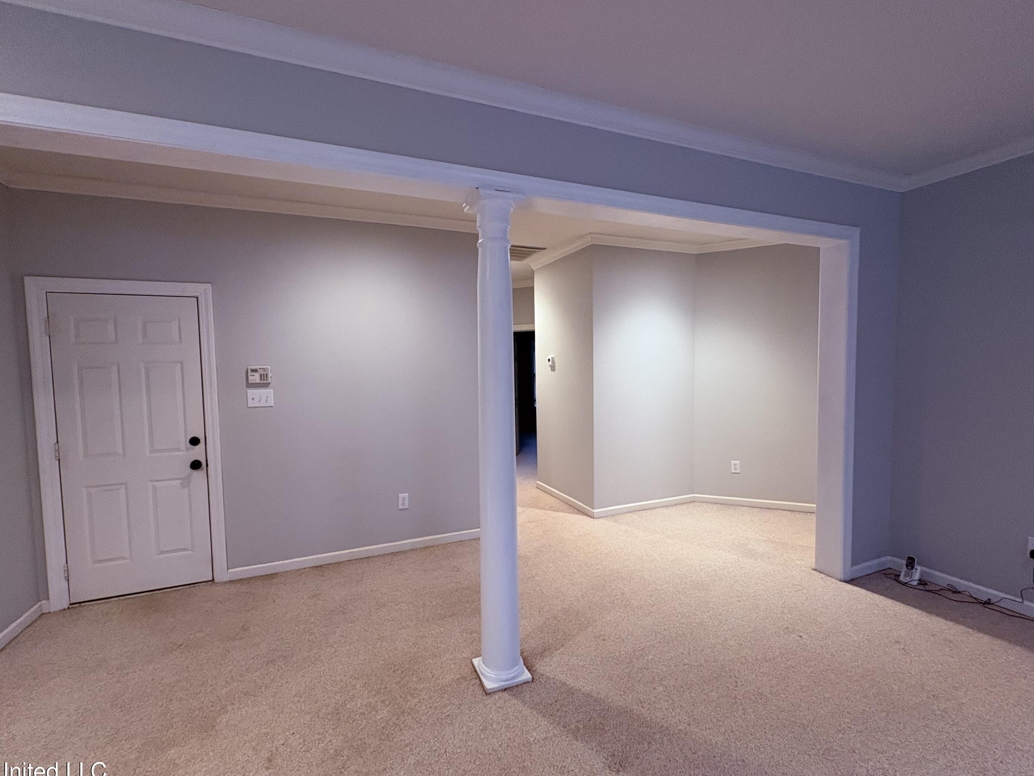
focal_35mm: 15
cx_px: 490
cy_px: 394
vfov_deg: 81.7
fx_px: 448
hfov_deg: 98.1
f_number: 2.2
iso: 250
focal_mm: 2.22
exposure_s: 1/60
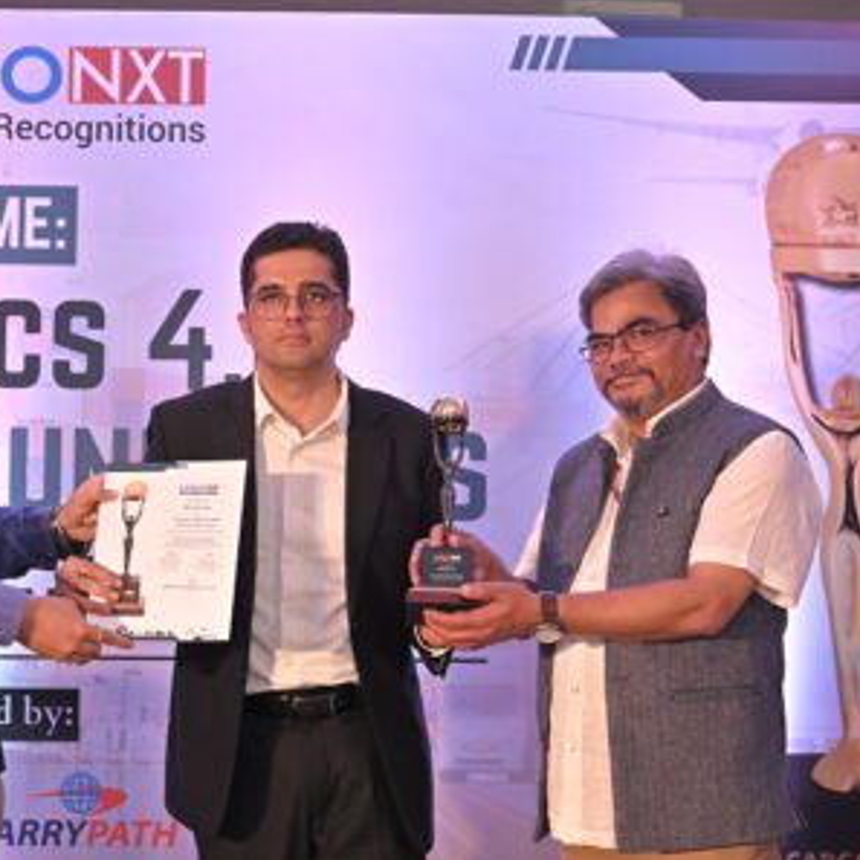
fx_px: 1630
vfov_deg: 29.6
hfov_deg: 29.3
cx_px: 261
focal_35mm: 58
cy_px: 431
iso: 1600
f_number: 5.6
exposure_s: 1/125
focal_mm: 45
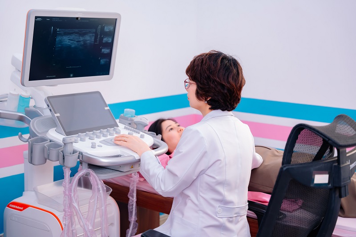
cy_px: 118
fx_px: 605
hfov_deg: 32.8
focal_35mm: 61
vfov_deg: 22.2
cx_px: 178
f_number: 3.2
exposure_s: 1/160
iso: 800
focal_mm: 61.2
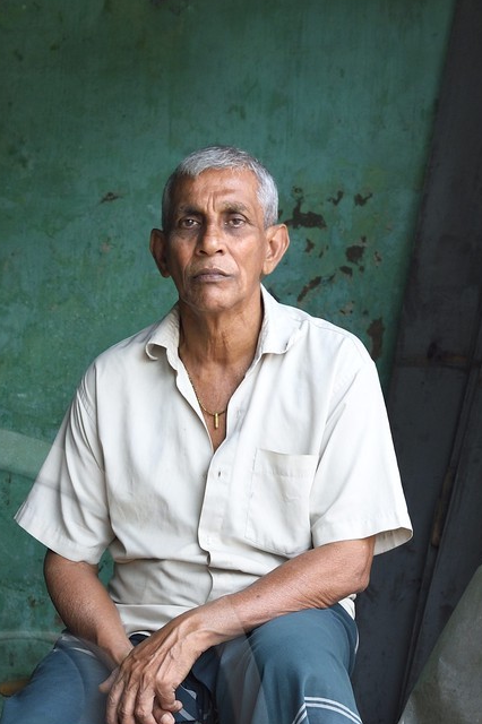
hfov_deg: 14.0
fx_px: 1910
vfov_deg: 20.6
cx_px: -78
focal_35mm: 95
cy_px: 773
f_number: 6.3
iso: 400
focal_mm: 38
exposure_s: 1/200
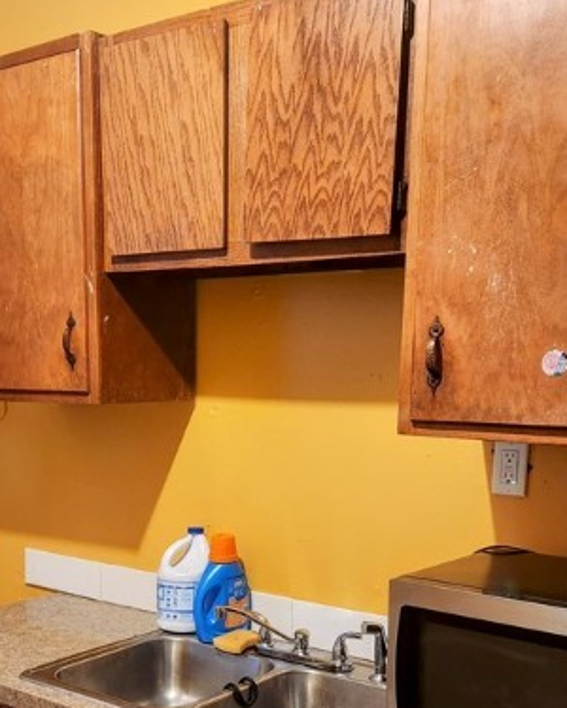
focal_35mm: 46
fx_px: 965
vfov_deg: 39.3
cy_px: 525
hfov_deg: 32.6
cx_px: 210
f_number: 1.8
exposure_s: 1/40
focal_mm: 5.4
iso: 500
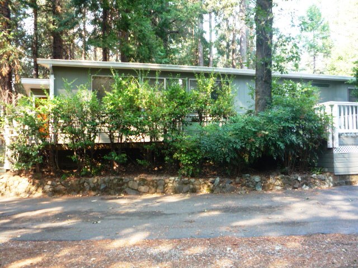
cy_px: 134
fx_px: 310
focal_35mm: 30
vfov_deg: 46.8
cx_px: 179
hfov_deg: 60.0
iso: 125
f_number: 3.3
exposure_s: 1/30
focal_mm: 5.2
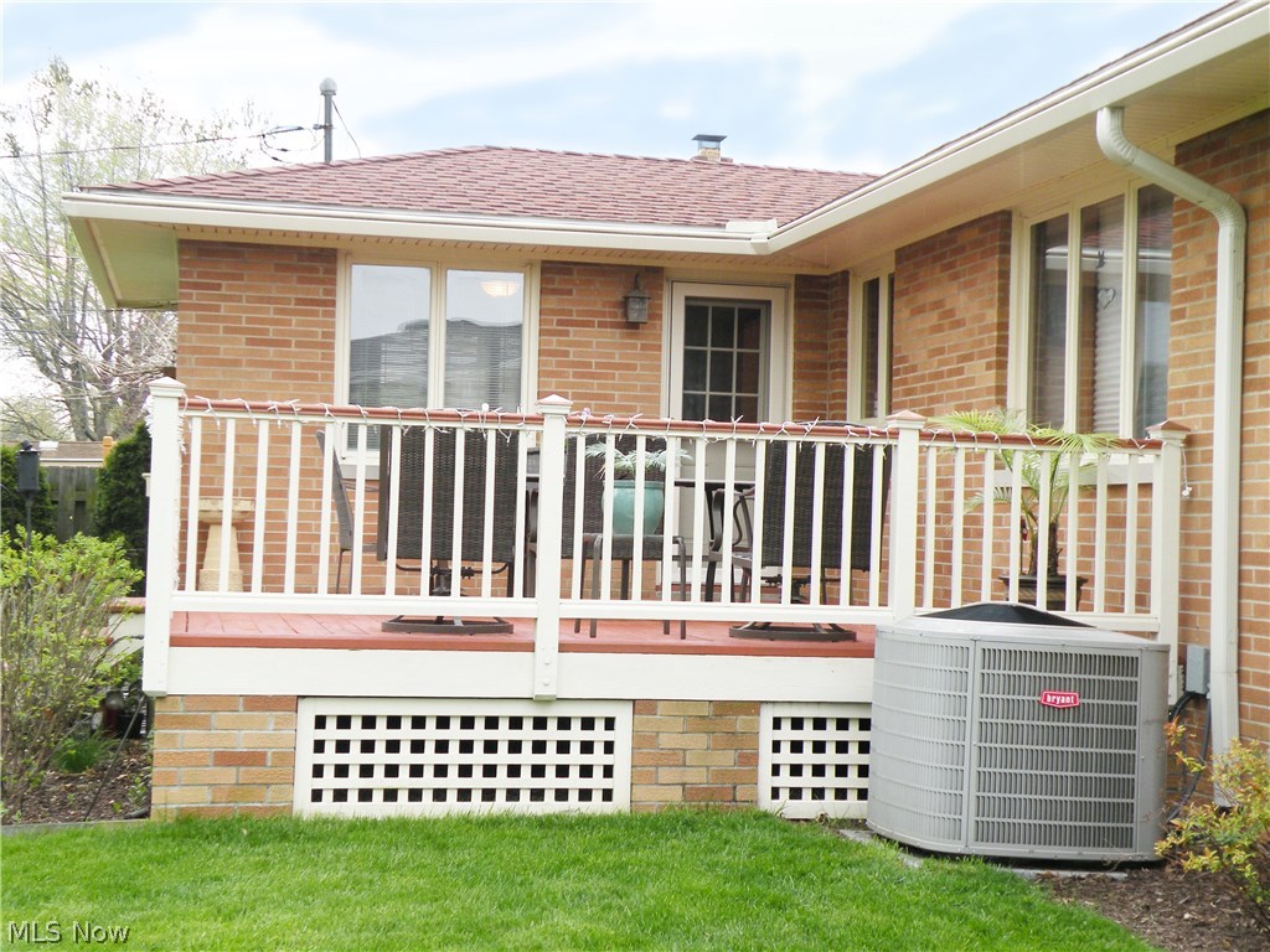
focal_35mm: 56
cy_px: 476
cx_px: 635
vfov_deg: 26.1
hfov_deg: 34.3
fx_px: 2055
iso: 64
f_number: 3.5
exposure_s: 1/88
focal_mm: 9.8
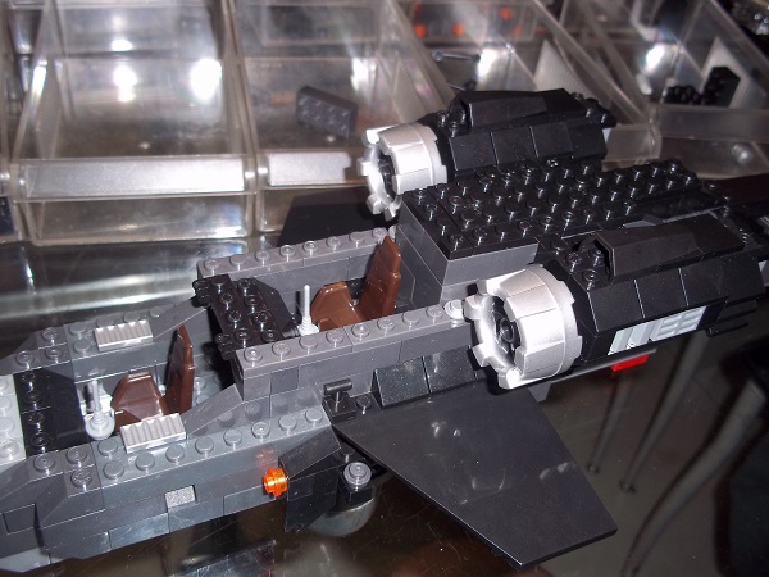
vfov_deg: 39.7
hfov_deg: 51.4
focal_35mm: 36
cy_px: 288
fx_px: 800
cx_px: 384
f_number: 3.1
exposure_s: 1/30
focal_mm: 6.5
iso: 80
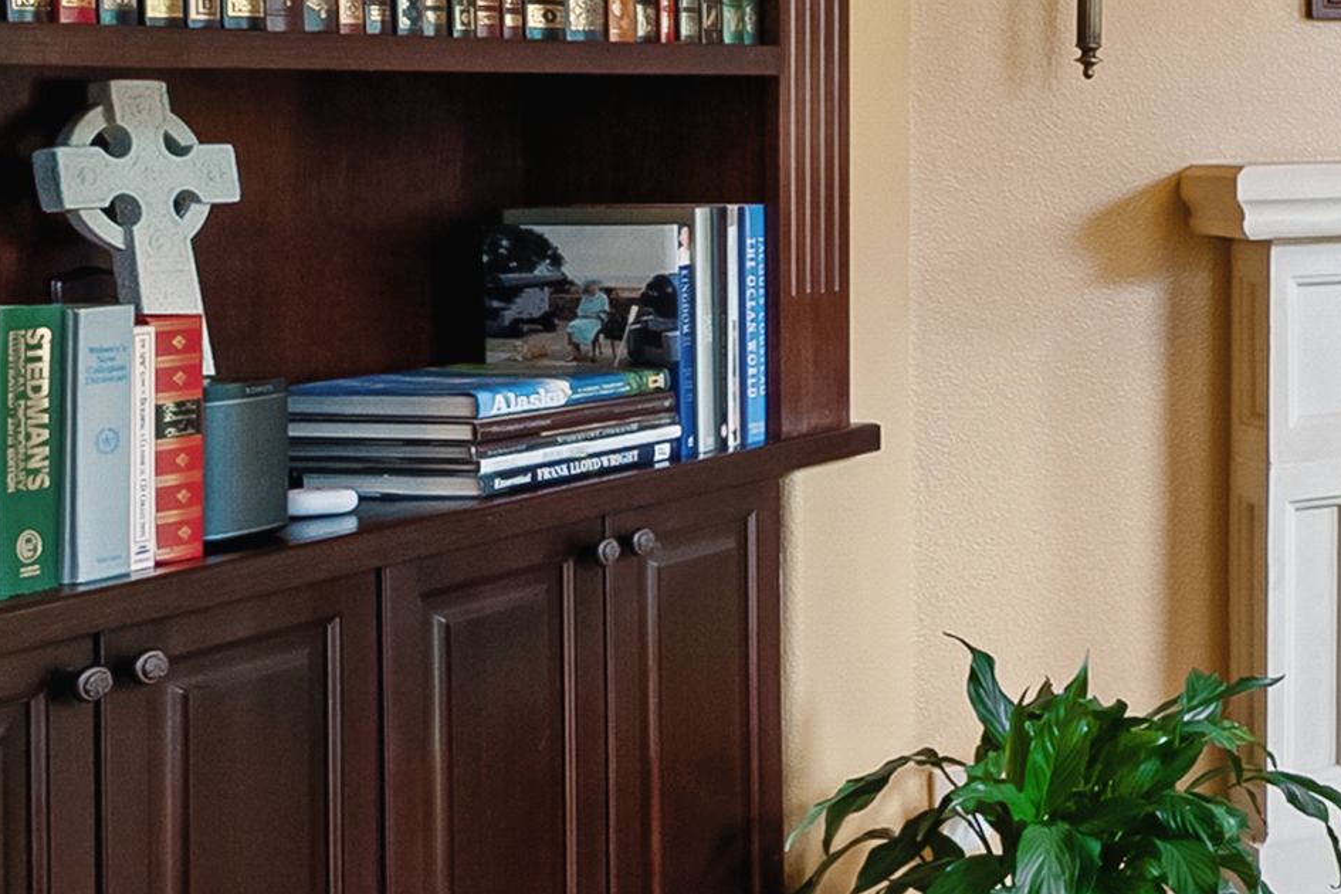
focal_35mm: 63
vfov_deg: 21.2
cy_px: 114
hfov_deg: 21.2
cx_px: 2422
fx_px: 2347
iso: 640
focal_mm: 14
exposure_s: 1/3
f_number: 9
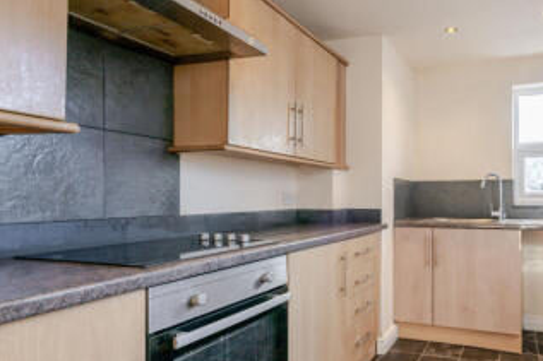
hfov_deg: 70.7
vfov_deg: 53.0
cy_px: 201
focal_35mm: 24
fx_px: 362
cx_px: 379
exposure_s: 1/60
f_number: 8
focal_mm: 16
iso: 250
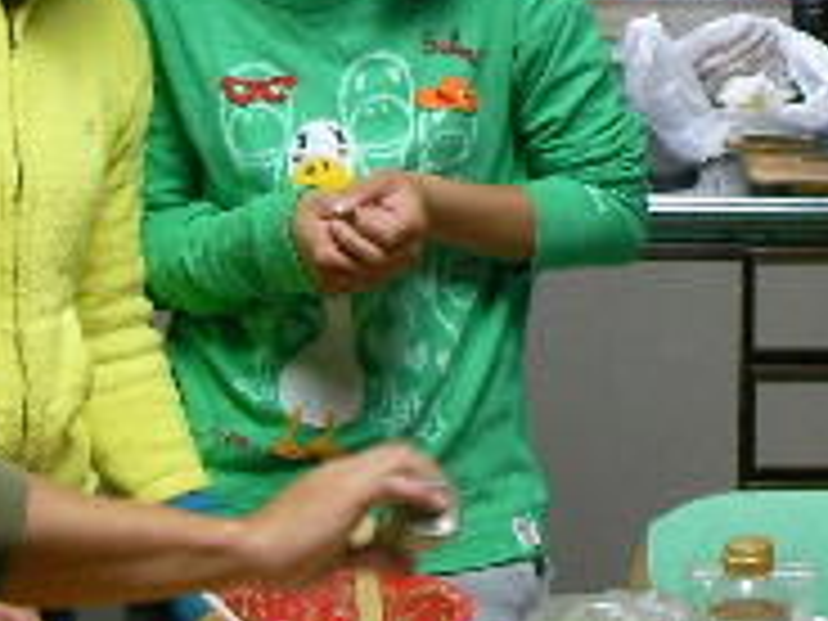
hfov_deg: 14.9
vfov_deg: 11.2
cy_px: 40
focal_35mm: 132
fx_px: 3157
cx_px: 657
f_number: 3.5
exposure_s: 1/8.1
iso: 200
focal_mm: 6.3
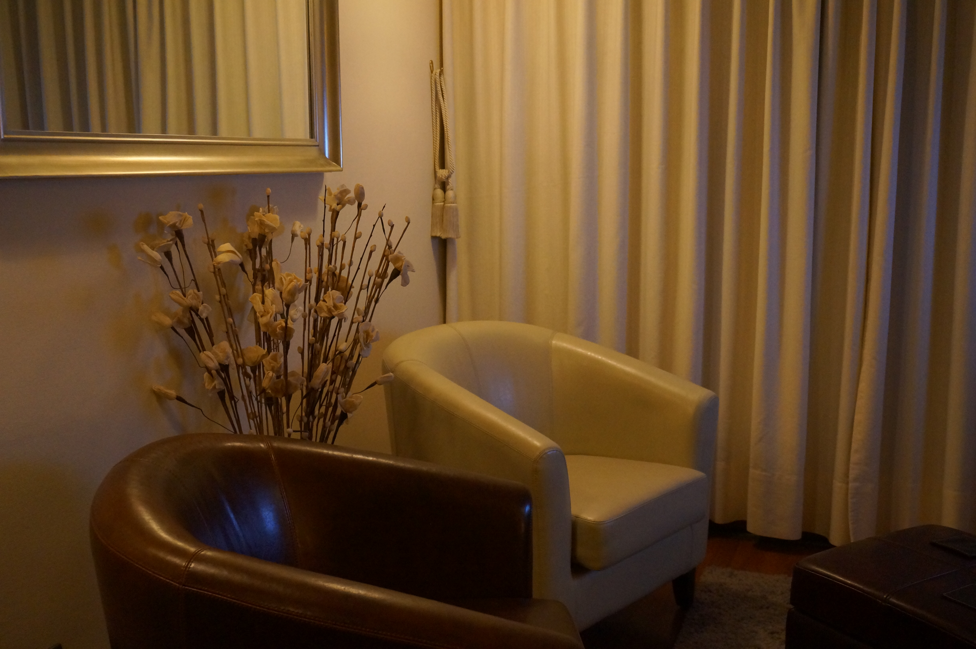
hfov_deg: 49.6
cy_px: 324
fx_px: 1056
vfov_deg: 34.1
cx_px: 488
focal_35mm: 39
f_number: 4.5
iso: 2500
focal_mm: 26
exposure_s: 1/60
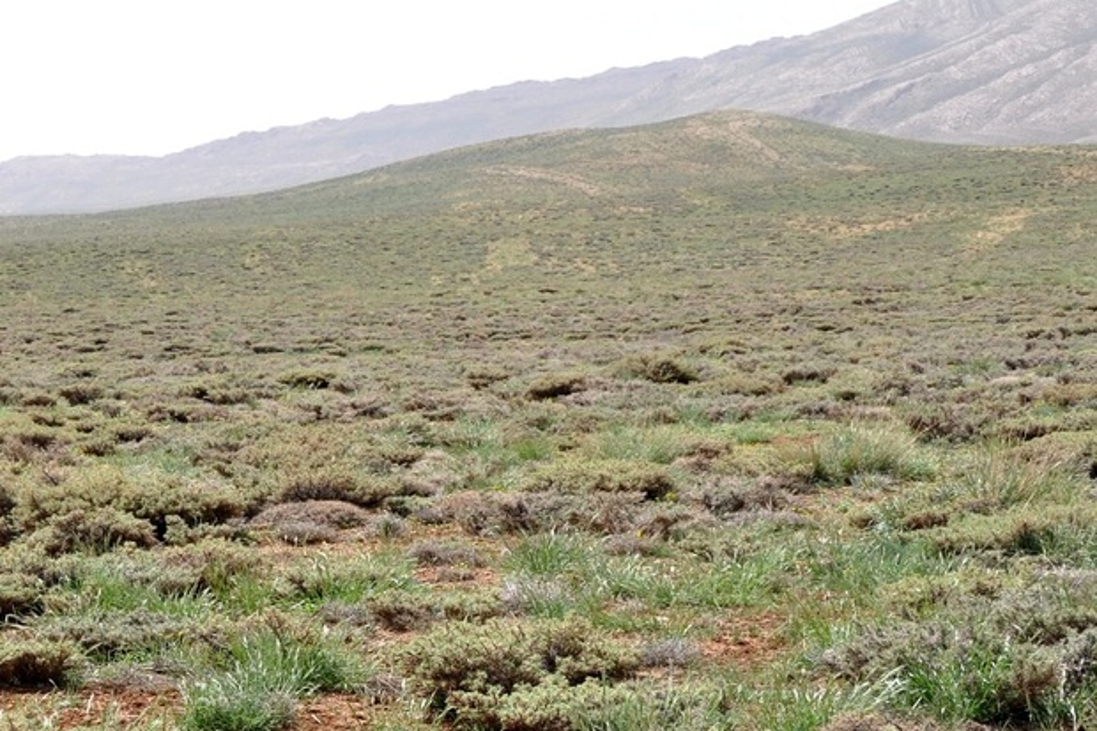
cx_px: 548
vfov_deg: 25.0
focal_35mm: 54
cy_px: 366
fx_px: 1645
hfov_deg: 36.9
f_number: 9
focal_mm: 36
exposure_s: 1/320
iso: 200
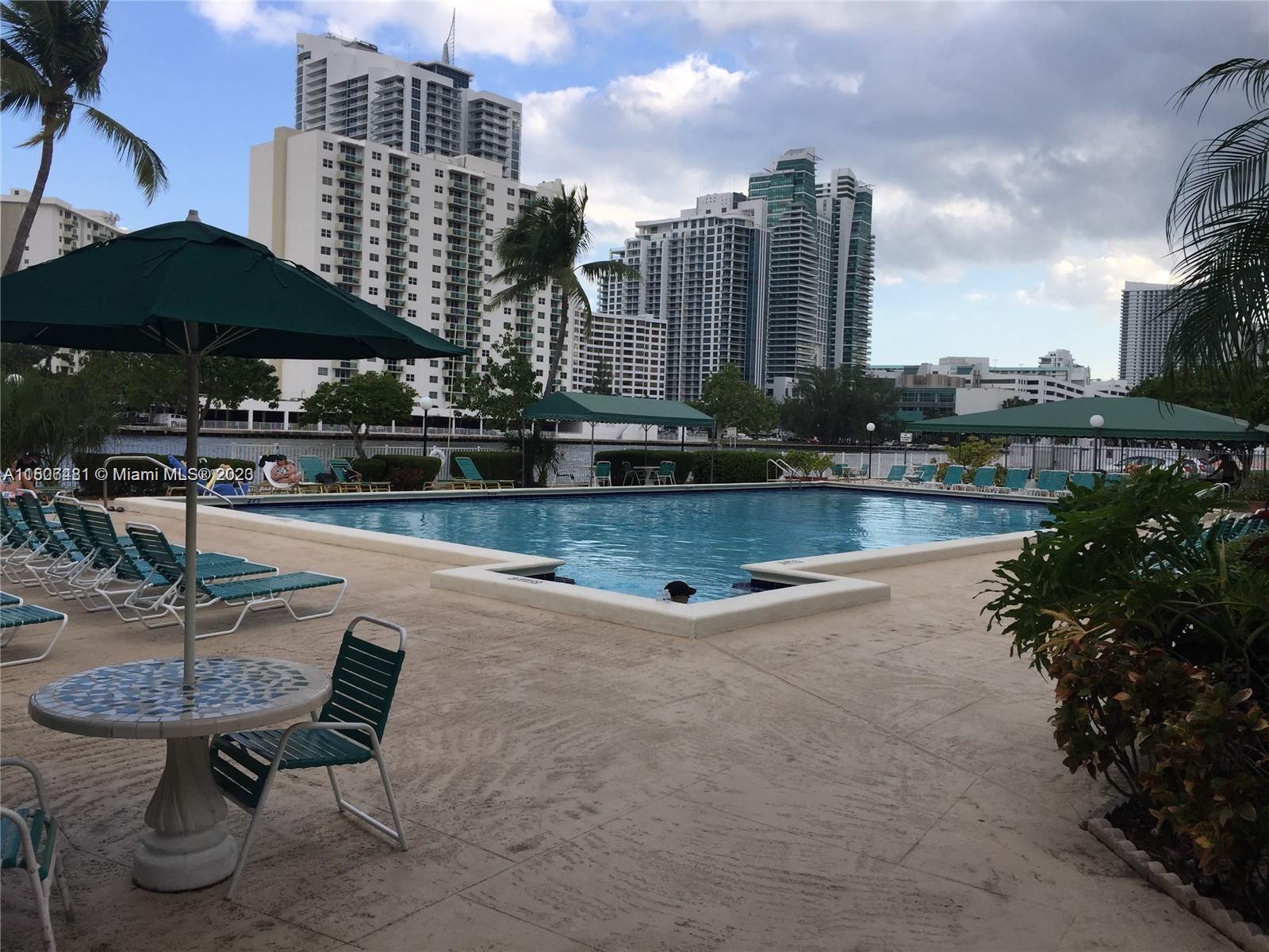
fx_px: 1063
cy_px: 476
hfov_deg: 61.7
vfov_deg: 48.2
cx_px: 634
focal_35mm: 29
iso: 32
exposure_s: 1/842
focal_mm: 4.15
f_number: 2.2
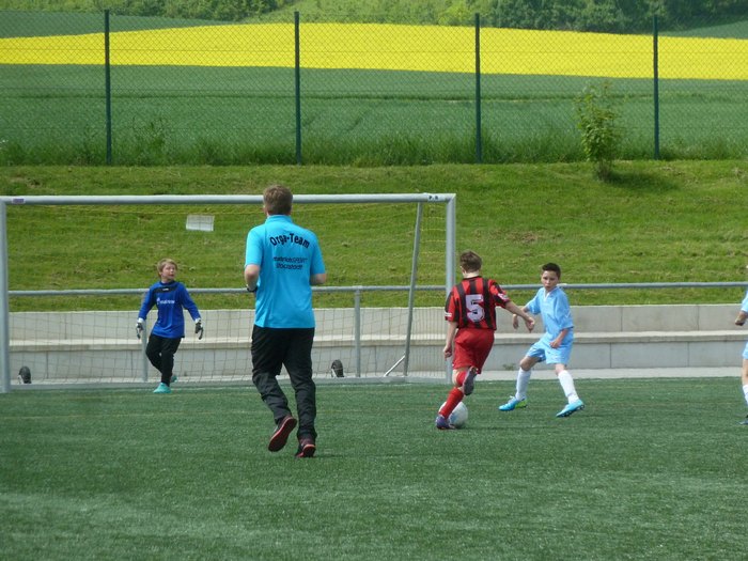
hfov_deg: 6.6
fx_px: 6483
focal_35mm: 300
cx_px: 374
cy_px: 280
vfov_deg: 5.0
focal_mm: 49.2
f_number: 4.9
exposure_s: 1/1000
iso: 320
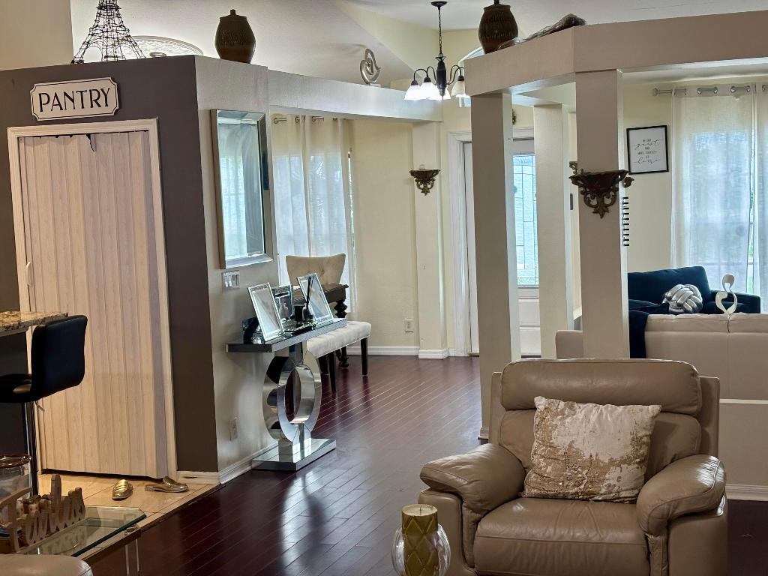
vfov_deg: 28.0
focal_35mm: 52
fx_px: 1154
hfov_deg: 36.8
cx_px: 384
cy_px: 288
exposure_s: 1/60
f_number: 1.6
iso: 100
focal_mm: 5.96
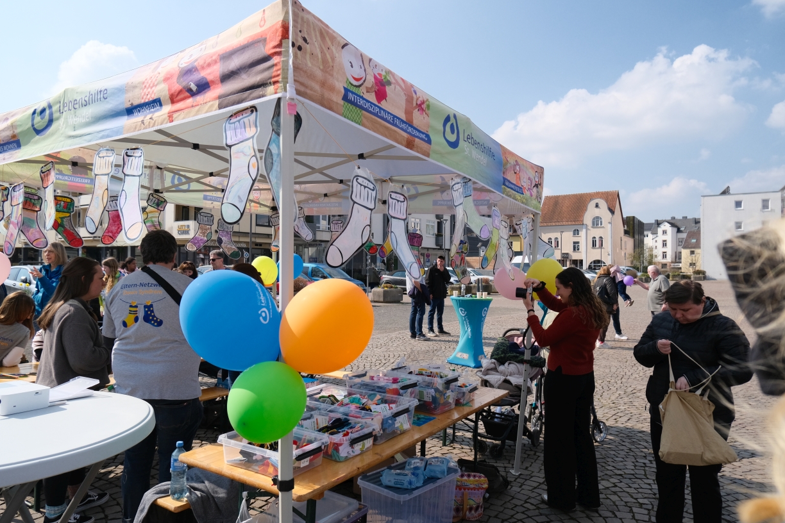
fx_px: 545
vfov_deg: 51.3
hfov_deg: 71.5
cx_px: 377
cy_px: 259
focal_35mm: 25
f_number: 4.5
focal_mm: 16.1
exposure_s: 1/2000
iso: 400
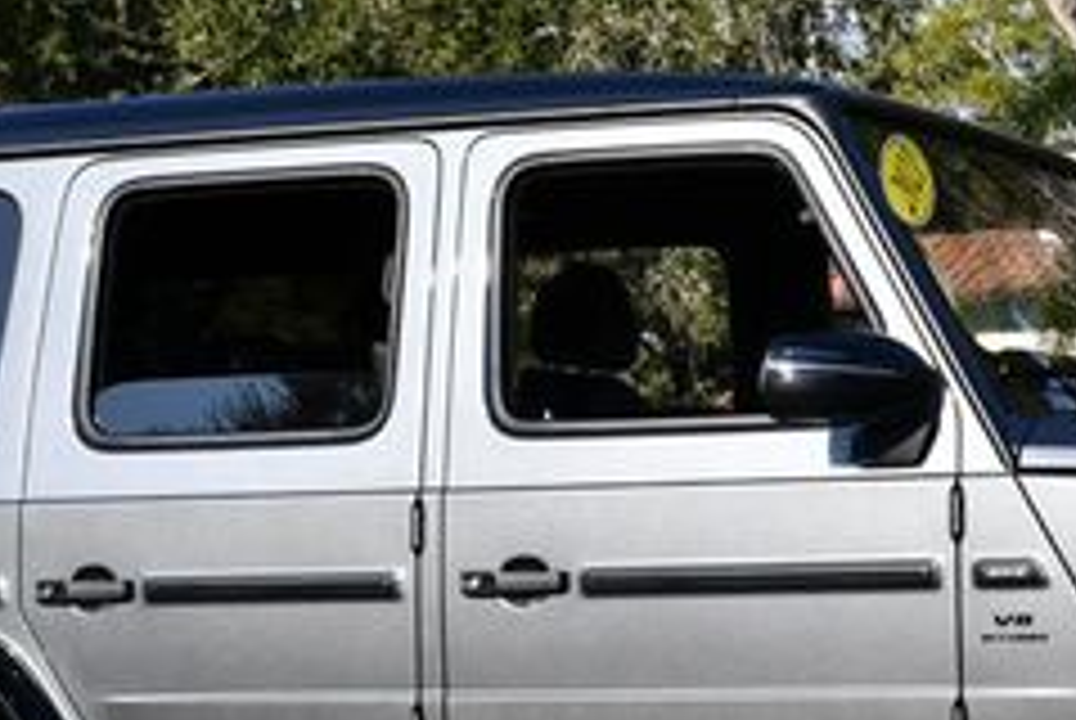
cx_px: 842
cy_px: 374
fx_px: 4010
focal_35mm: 134
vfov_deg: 10.3
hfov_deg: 15.2
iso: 110
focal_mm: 25
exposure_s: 1/250
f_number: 8
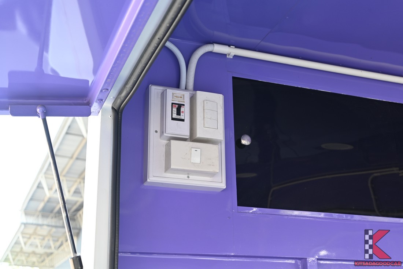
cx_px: 202
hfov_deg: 39.6
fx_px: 560
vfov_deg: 27.0
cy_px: 134
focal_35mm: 50
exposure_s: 1/40
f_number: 6.3
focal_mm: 50
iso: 200
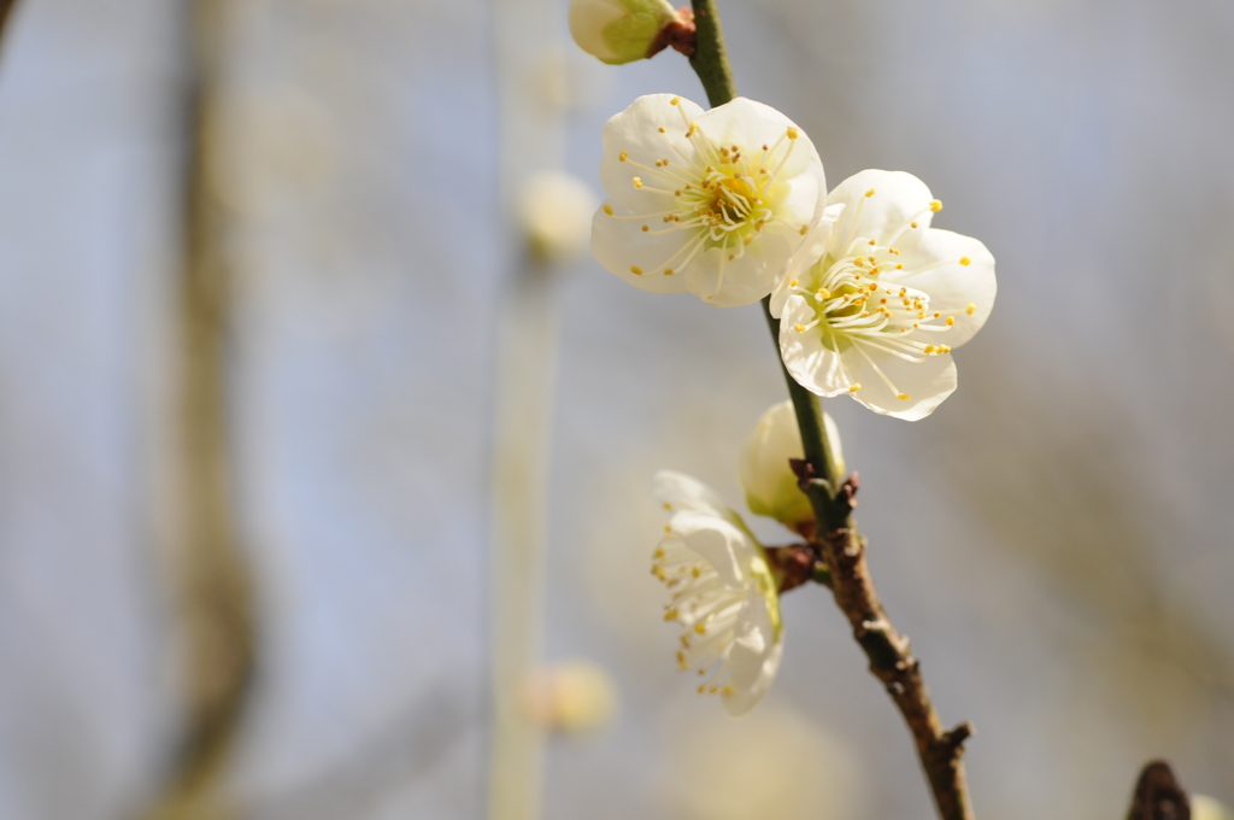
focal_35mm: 135
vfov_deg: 10.1
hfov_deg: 15.2
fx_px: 4622
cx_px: 617
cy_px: 410
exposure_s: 1/400
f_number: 8
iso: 200
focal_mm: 90
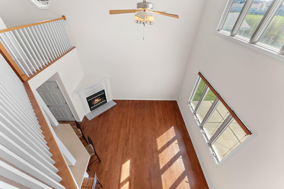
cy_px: 94
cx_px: 142
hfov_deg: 104.3
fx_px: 110
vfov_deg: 81.2
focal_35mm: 14
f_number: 8
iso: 1000
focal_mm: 14
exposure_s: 1/15
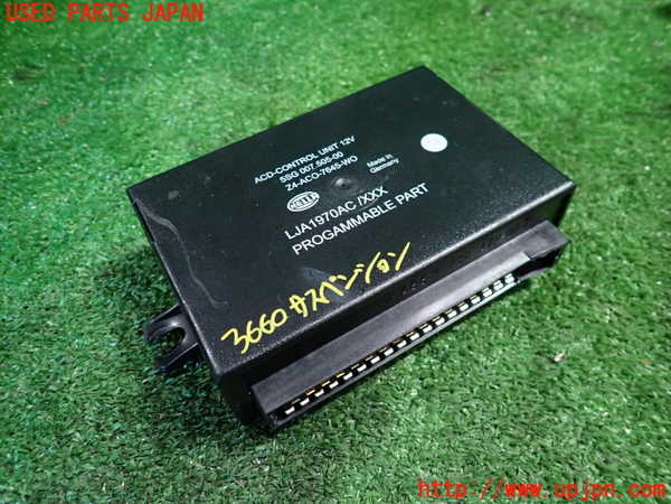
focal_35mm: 25
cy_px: 252
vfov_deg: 54.9
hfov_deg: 69.4
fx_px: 485
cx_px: 336
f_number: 2
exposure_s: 1/30
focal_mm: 4.5
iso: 320
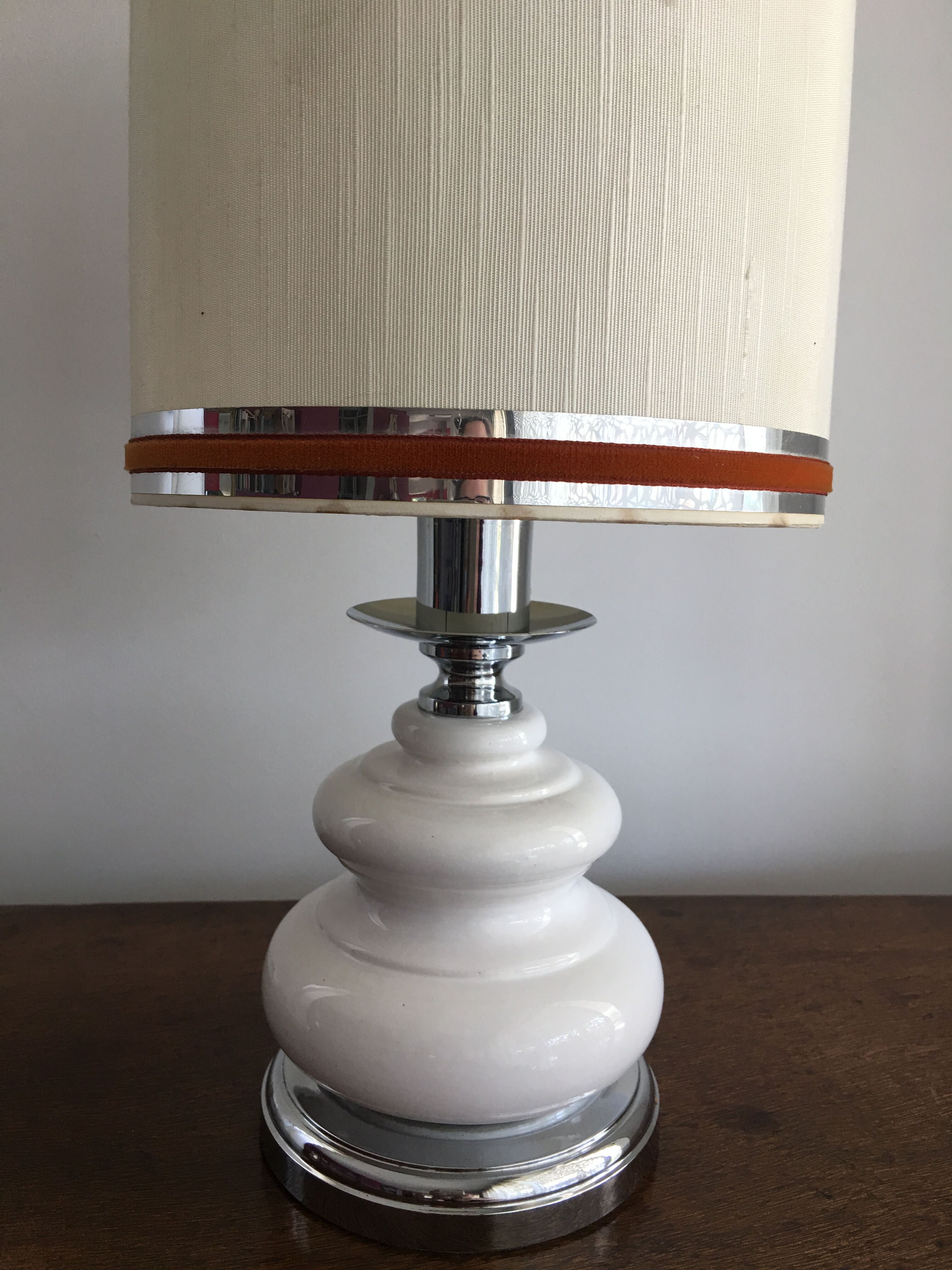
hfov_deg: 48.2
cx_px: 476
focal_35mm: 29
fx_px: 1063
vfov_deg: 61.7
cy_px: 635
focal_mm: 4.15
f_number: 2.2
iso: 32
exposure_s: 1/33
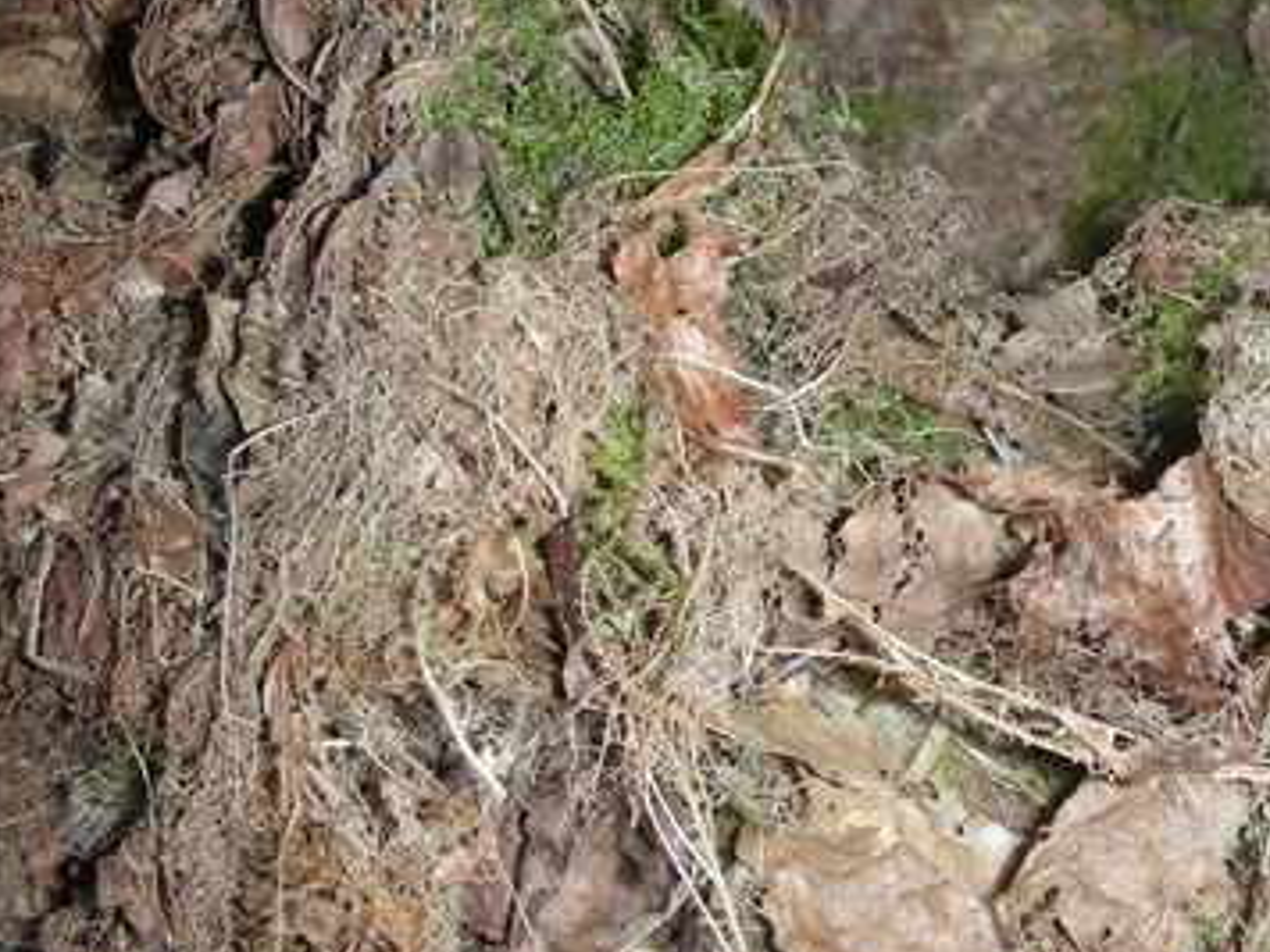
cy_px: 317
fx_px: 2165
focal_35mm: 59
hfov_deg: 32.4
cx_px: 863
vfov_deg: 24.7
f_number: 8.5
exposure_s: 1/60.1
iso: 55
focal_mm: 5.8
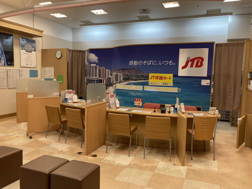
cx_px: 126
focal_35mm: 28
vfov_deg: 49.7
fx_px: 204
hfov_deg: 63.4
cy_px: 94
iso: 80
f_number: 1.8
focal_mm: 3.99
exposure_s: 1/100
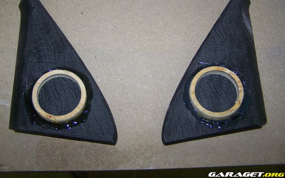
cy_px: 70
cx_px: 141
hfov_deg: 48.2
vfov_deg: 31.1
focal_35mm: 41
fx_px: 318
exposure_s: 1/60
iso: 80
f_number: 2.8
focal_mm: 6.3
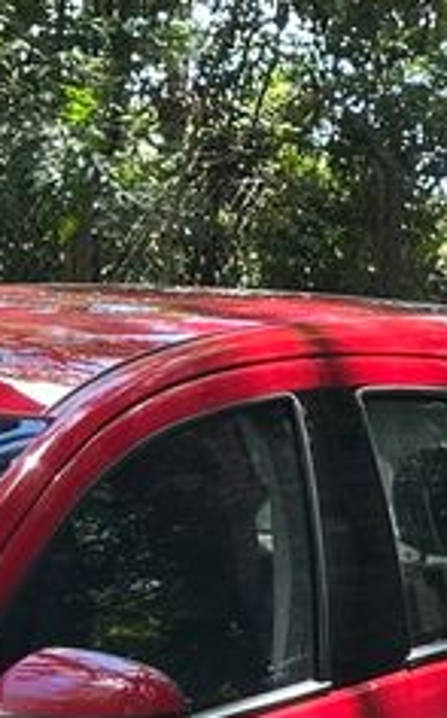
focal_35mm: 206
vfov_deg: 10.1
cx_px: -351
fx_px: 4025
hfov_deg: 6.2
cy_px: 755
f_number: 1.78
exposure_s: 1/164
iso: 50
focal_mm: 6.86
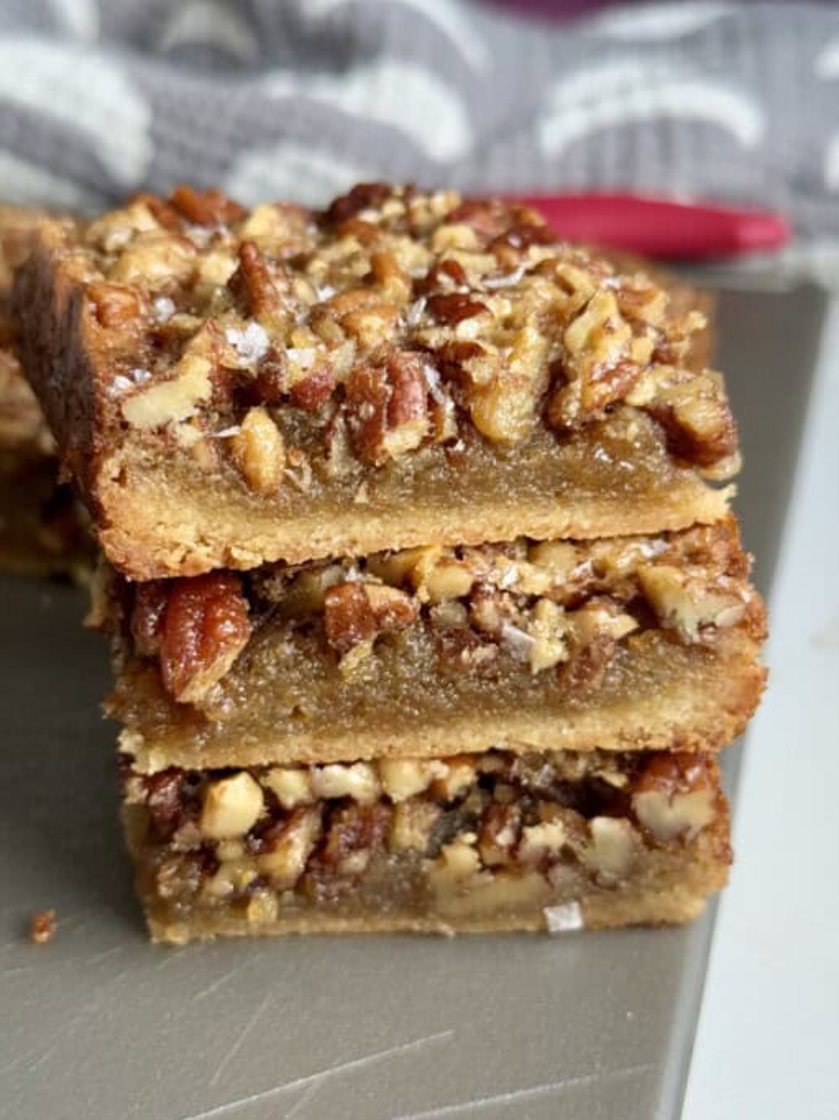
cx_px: 425
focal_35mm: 49
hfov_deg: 29.7
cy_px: 570
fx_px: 1584
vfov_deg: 38.9
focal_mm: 6.8
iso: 250
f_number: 1.8
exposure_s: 1/54
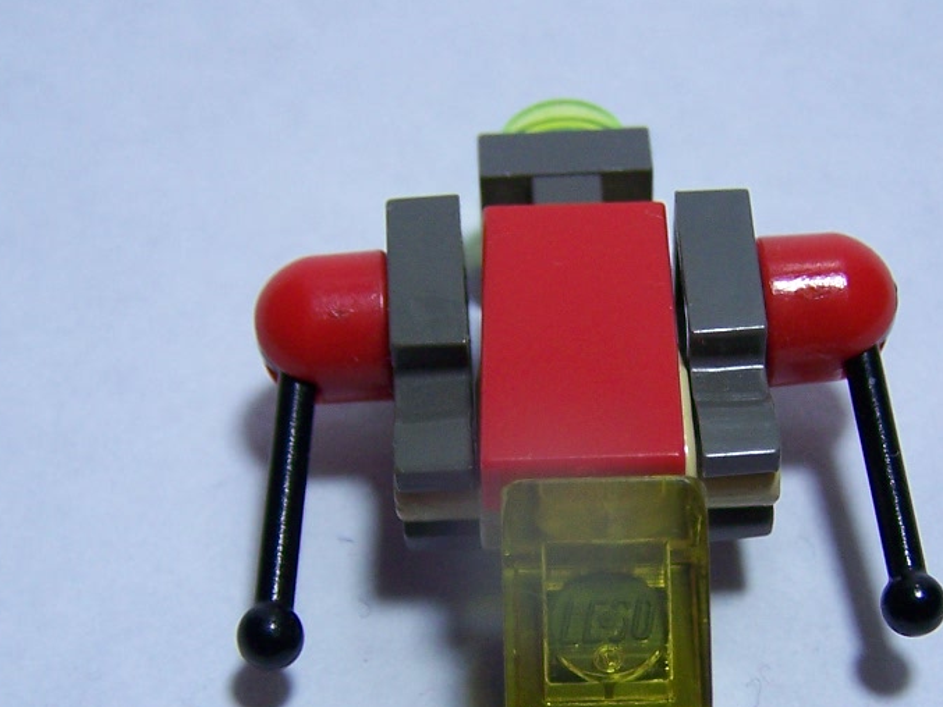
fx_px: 2289
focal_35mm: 84
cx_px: 575
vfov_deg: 17.5
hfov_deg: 23.2
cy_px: 483
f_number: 2.8
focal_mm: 6.3
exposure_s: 1/60
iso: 80
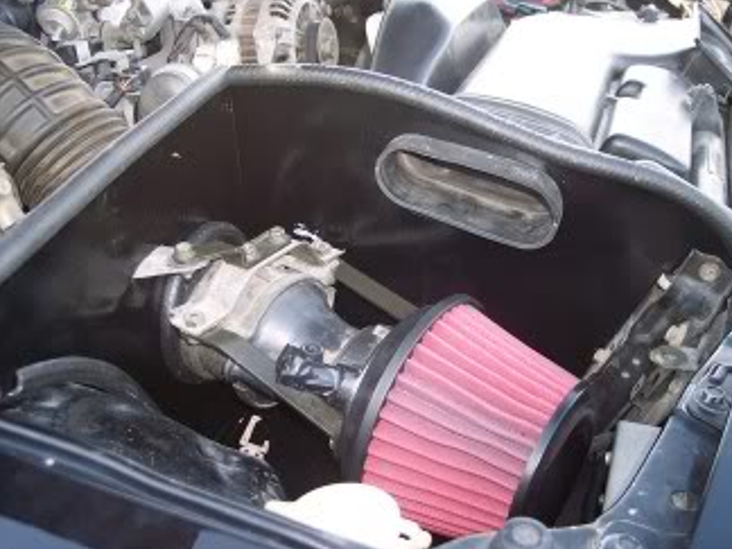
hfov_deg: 43.8
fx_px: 909
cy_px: 253
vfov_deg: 33.6
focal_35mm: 43
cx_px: 401
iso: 100
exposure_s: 1/60
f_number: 2.8
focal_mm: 8
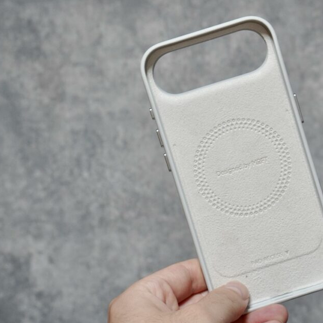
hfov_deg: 23.6
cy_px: 167
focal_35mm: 73
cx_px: 233
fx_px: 767
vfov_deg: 23.8
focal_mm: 35
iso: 800
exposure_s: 1/60
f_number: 5.6
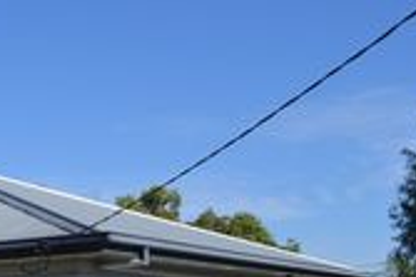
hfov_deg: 20.1
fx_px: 1074
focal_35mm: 93
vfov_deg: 14.2
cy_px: 348
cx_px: -125
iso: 100
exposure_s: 1/250
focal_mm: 22
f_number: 8
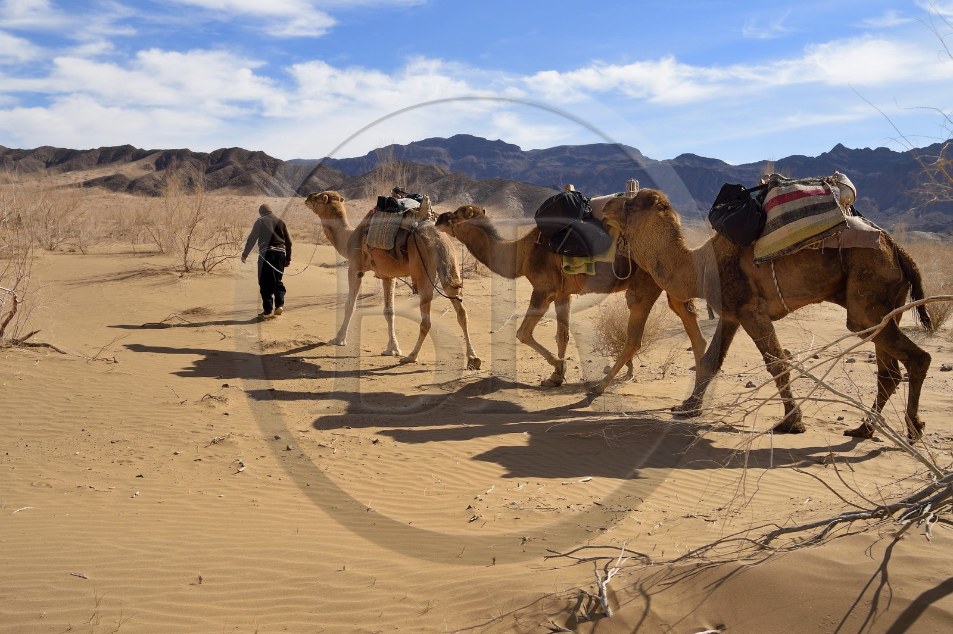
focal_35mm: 38
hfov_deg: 50.7
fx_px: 1005
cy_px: 317
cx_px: 476
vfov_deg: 35.0
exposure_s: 1/400
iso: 200
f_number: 11
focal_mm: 38
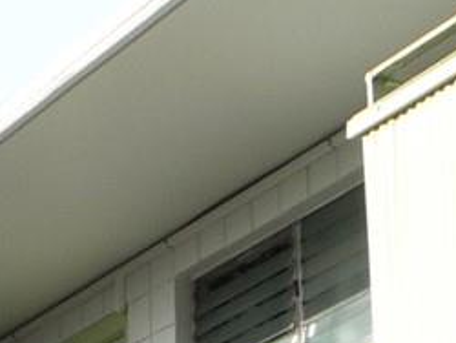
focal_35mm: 192
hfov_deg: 9.7
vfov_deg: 7.3
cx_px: -394
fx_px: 2532
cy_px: 817
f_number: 4
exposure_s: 1/400
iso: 100
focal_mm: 5.2
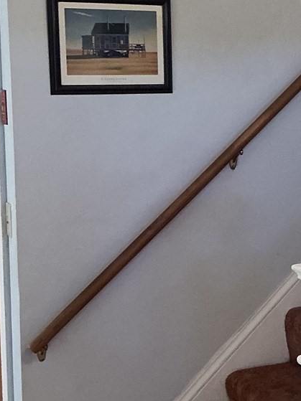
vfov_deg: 25.3
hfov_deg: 18.3
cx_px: 347
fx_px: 893
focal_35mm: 77
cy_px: 172
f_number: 1.8
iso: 64
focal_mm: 3
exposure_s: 1/60
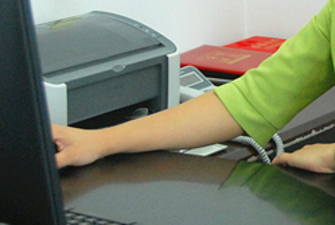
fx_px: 1436
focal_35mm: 154
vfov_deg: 8.9
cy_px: 10
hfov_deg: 13.0
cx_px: 393
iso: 800
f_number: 4
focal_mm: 32
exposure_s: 1/90
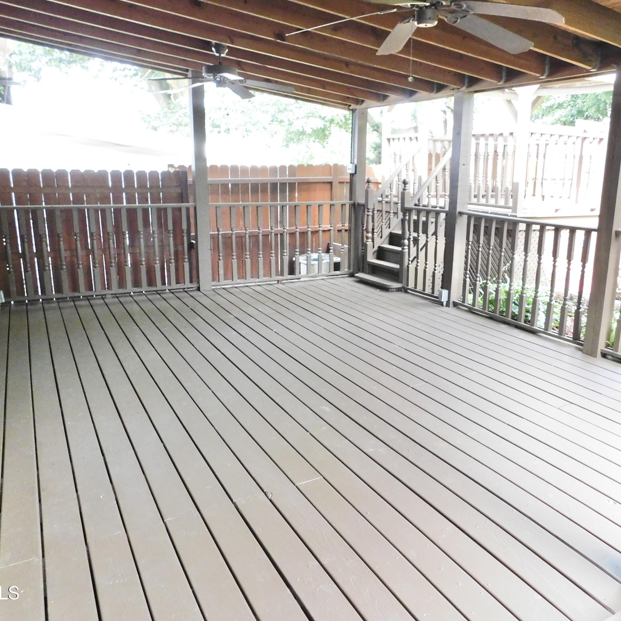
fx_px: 568
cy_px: 302
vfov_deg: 57.3
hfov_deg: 57.1
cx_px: 355
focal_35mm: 28
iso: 400
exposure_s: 1/100
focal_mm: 4
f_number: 3
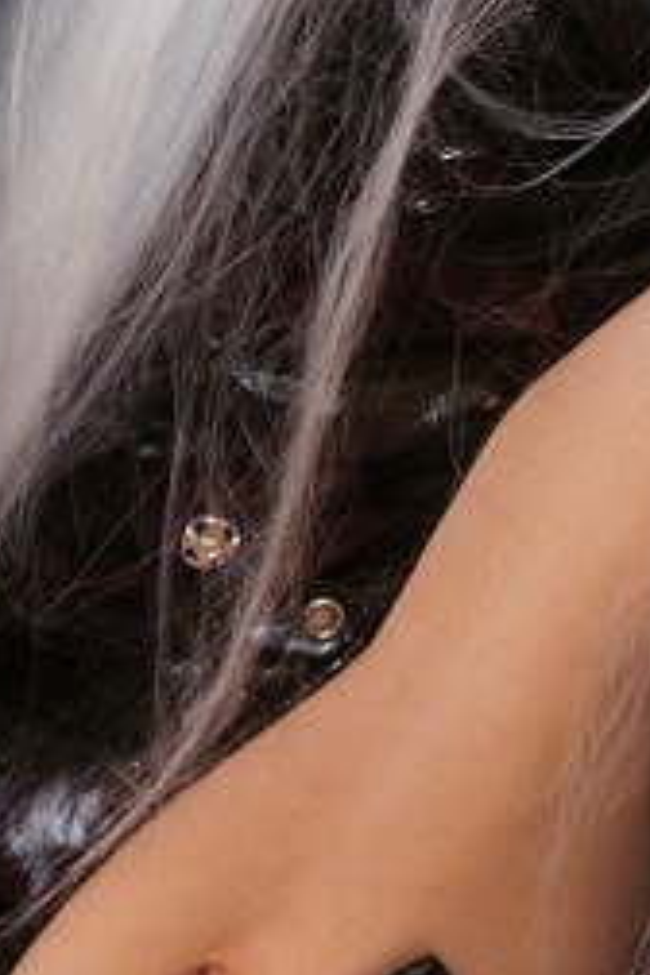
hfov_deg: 4.6
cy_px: -391
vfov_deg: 6.8
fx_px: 8070
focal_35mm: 298
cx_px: 832
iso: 400
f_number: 3.5
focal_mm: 50
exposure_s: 1/25
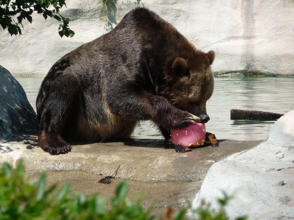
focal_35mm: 264
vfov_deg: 5.6
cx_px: 147
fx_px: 2242
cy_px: 110
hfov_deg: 7.5
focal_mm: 45.4
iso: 100
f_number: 4.9
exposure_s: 1/500
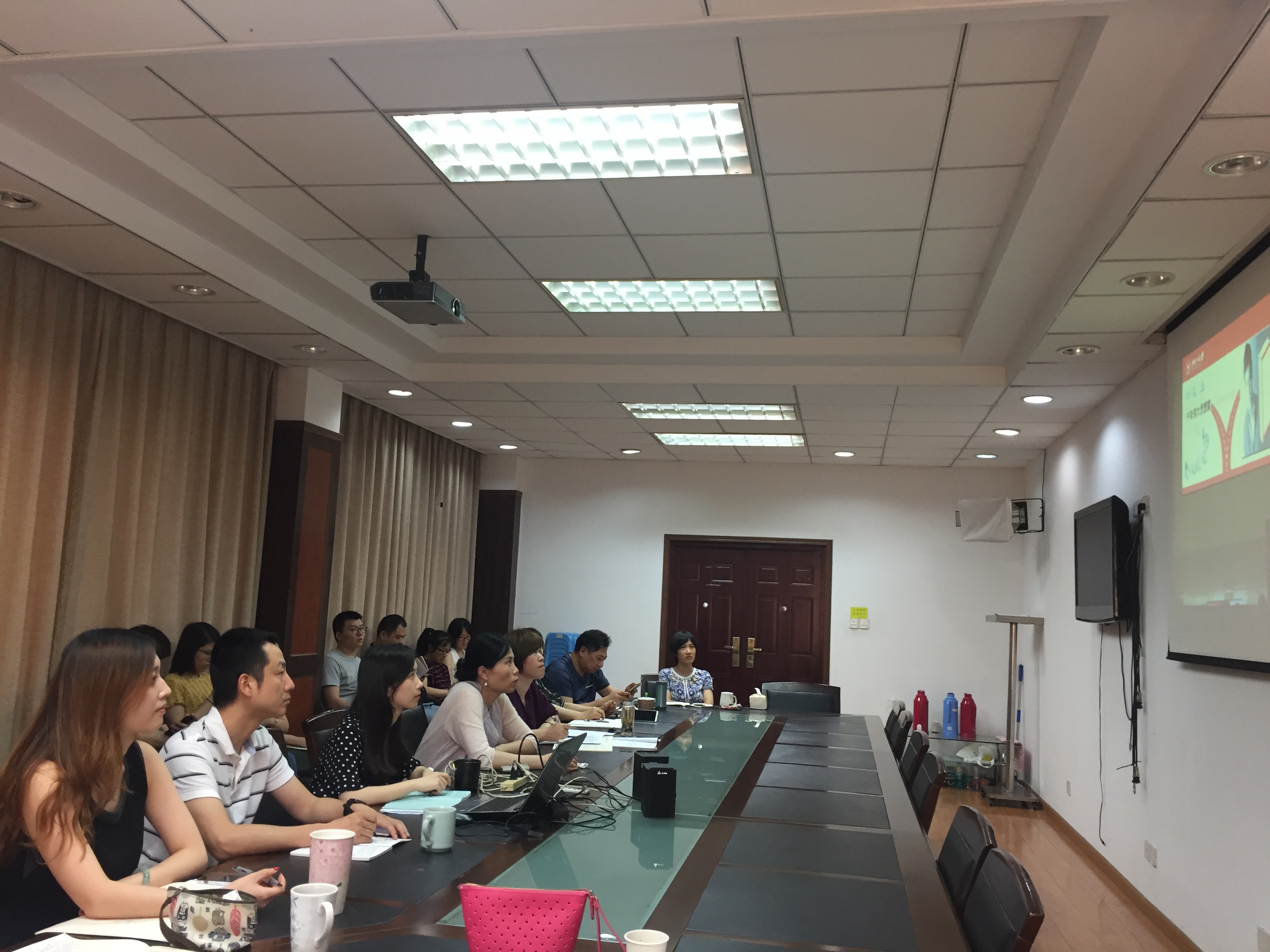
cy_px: 476
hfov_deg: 61.7
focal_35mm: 29
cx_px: 635
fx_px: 1064
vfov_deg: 48.2
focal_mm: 4.15
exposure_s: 1/33
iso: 125
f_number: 2.2
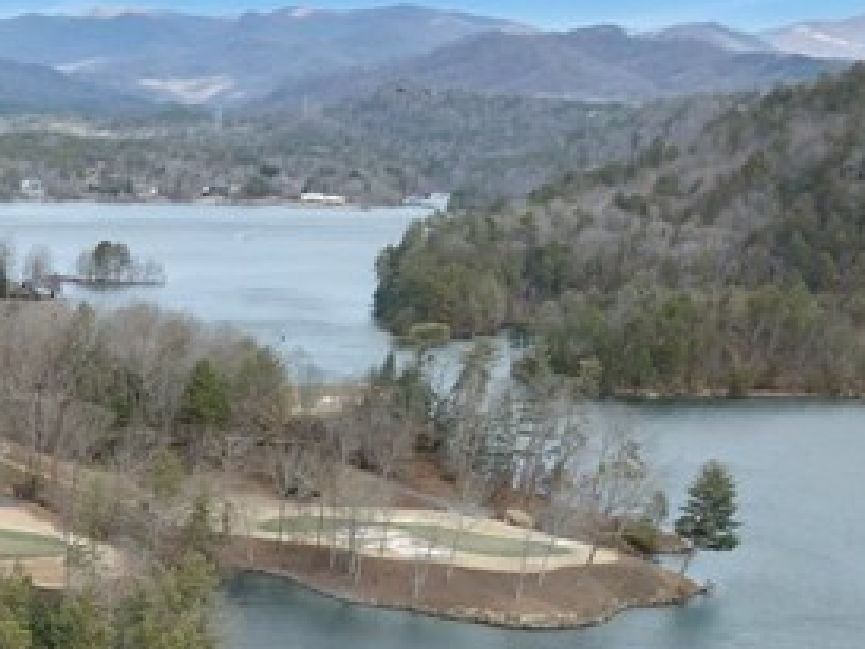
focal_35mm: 90
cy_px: 951
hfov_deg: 17.8
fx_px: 2250
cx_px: -664
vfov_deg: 15.3
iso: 230
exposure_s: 1/640
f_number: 2.8
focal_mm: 12.29
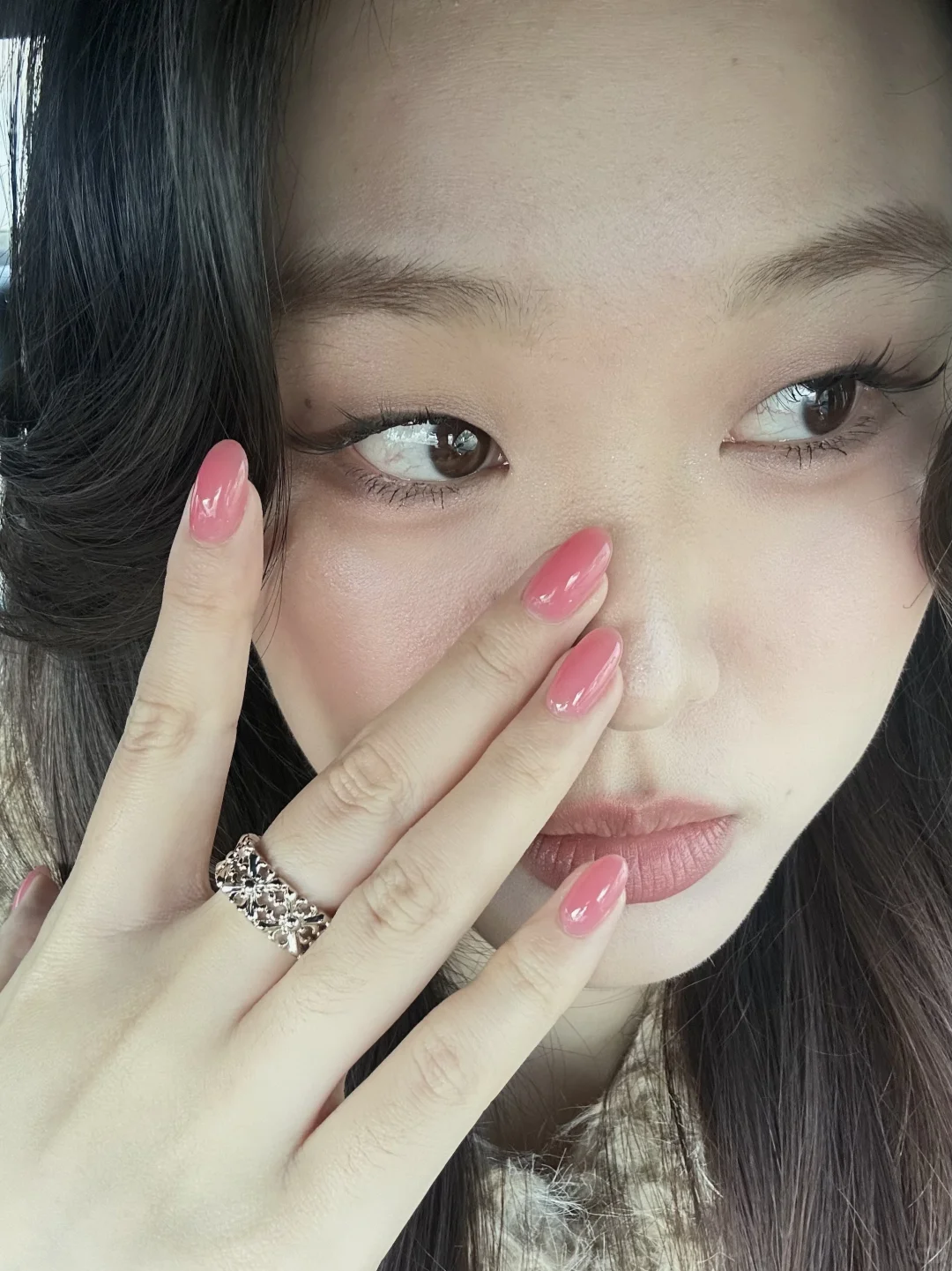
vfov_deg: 60.0
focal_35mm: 30
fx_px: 1101
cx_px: 476
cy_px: 636
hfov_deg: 46.8
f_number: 1.9
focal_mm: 2.69
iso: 125
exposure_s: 1/60
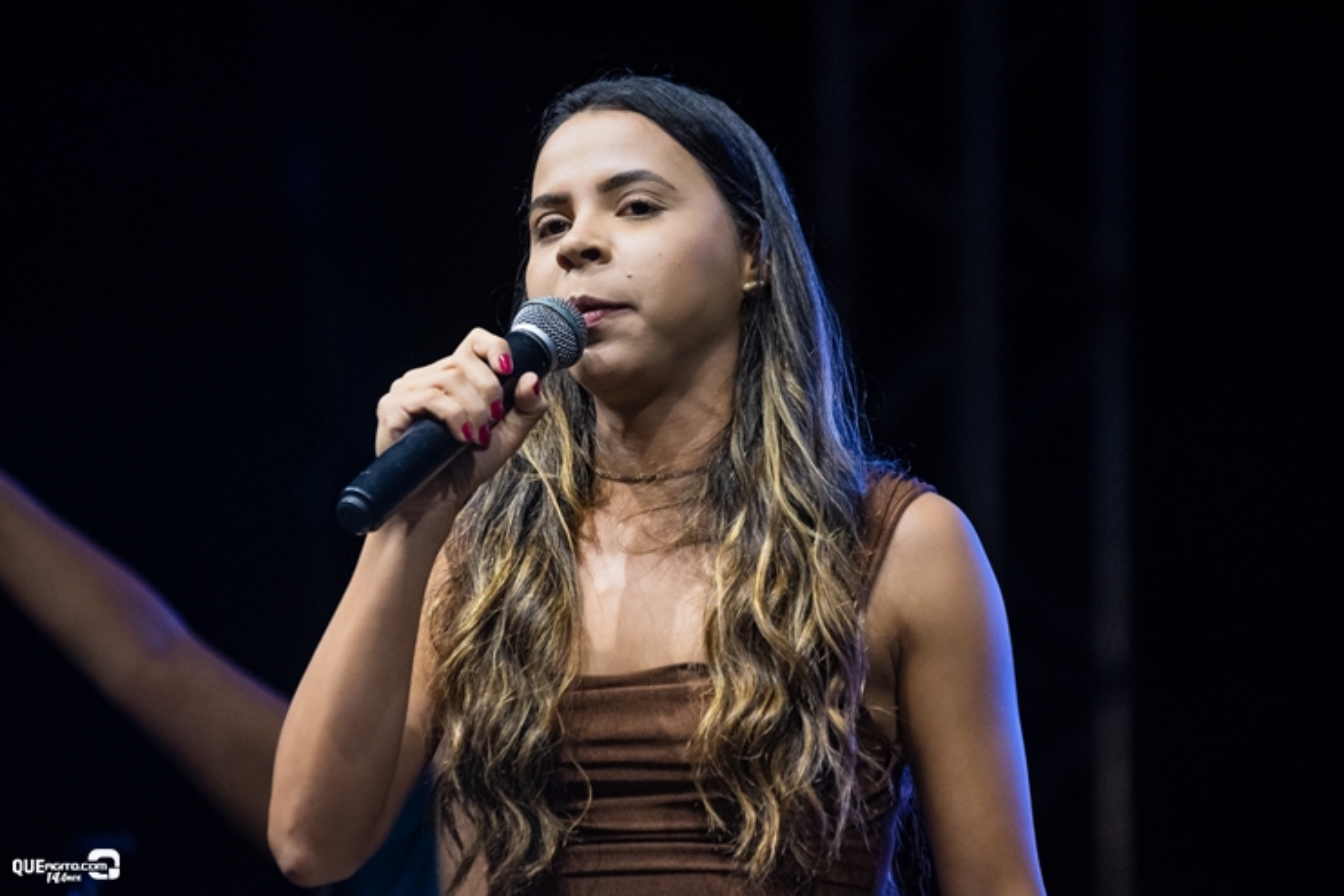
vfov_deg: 4.6
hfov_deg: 6.9
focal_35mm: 300
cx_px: 672
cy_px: 448
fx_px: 11199
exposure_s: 1/400
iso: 2500
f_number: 2.8
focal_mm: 200
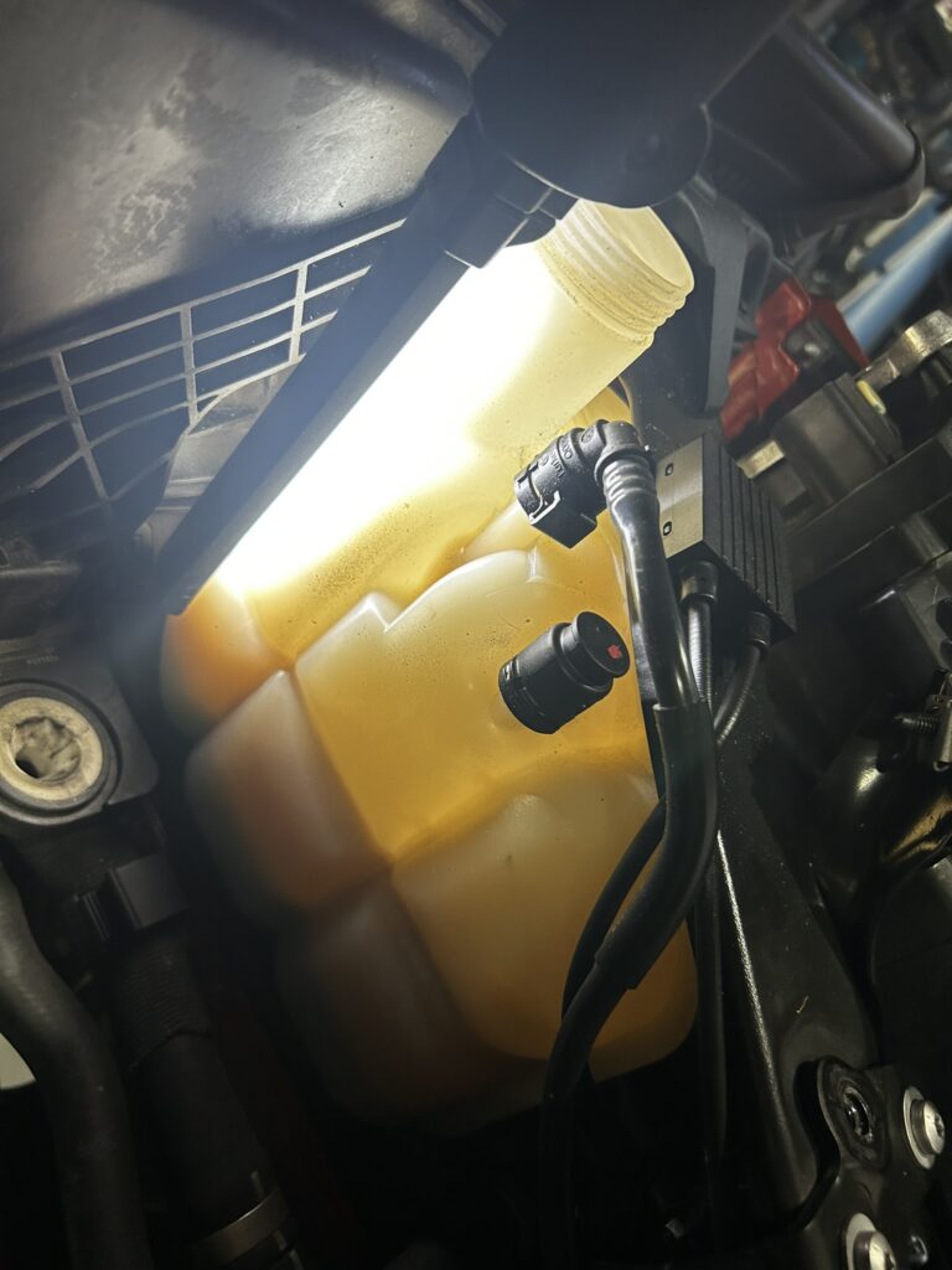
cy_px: 635
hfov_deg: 53.1
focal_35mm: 26
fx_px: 953
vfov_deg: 67.3
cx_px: 476
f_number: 1.5
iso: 125
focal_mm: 5.7
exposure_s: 1/119
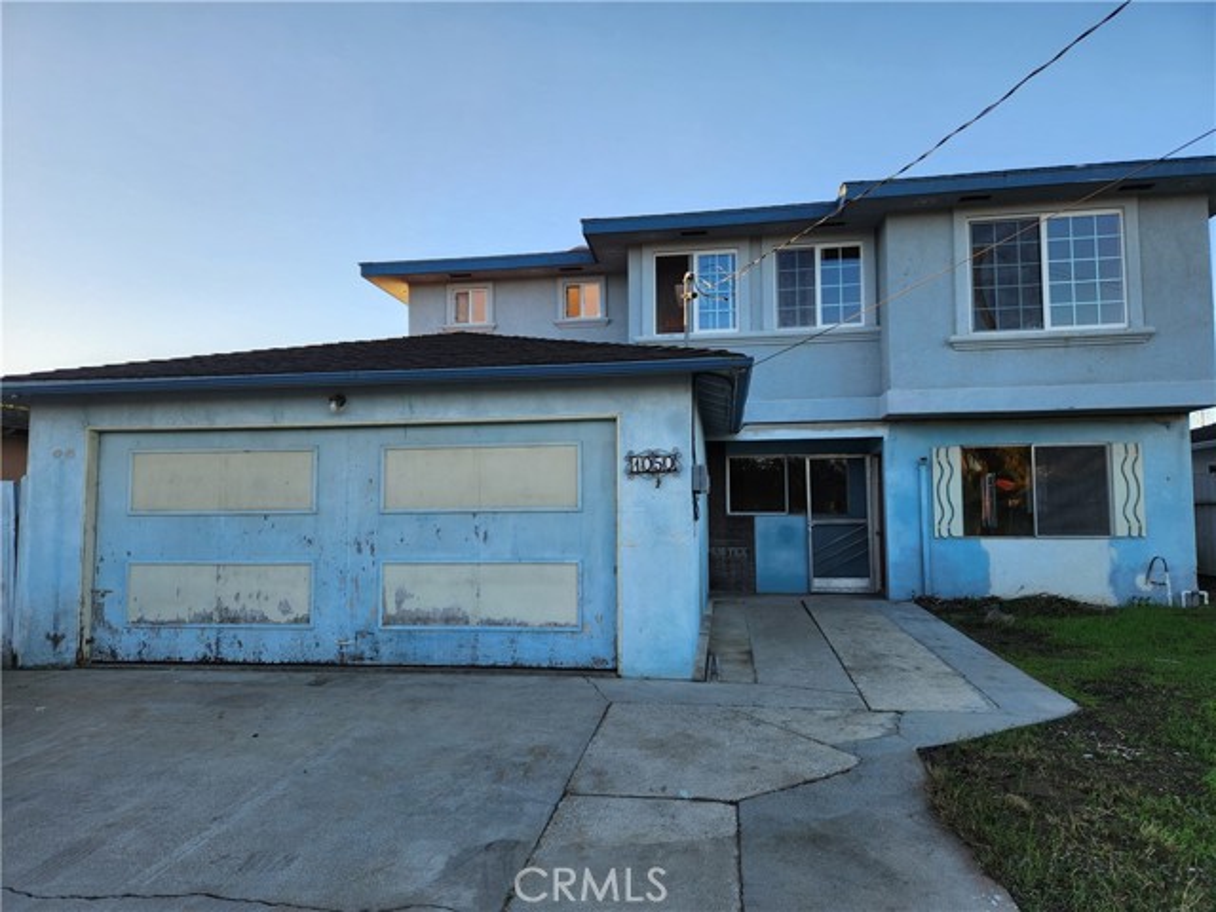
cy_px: 456
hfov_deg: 73.9
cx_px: 608
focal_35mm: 23
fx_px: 808
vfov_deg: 58.9
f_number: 1.8
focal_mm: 5.4
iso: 20
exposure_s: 1/427
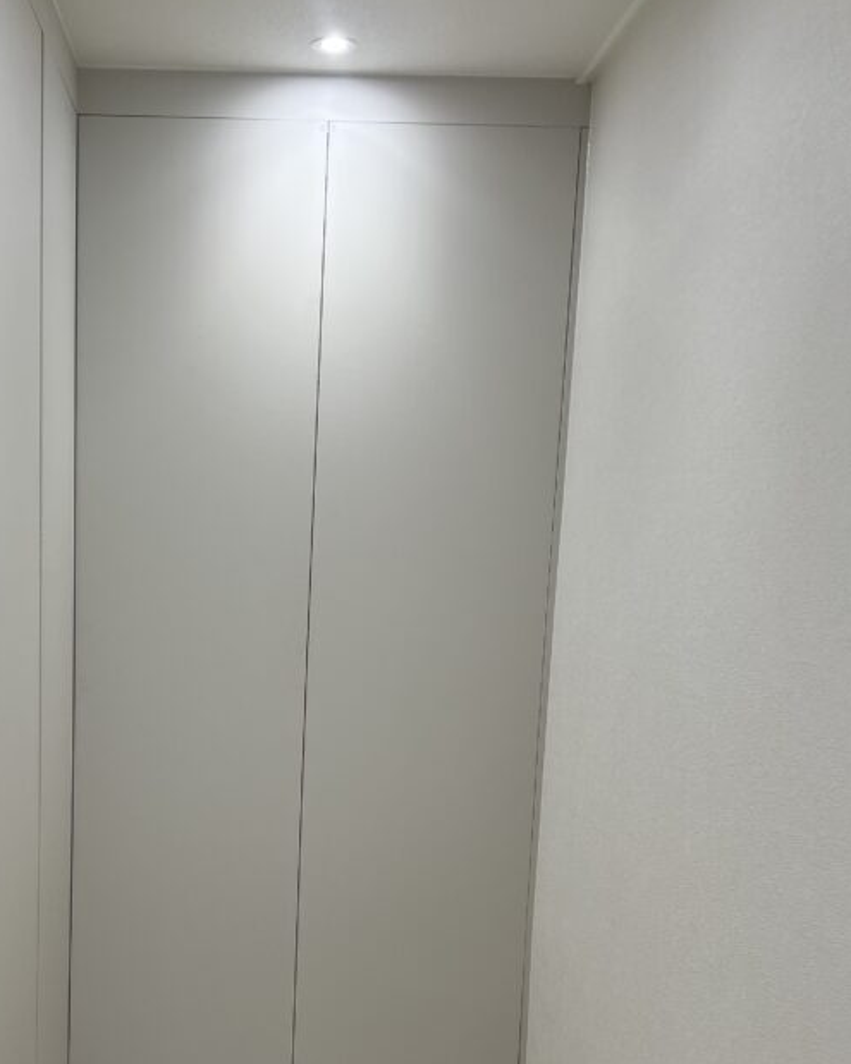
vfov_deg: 43.1
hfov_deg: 35.0
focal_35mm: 42
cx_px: 225
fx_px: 1323
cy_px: 724
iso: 64
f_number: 1.5
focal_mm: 5.7
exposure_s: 1/120
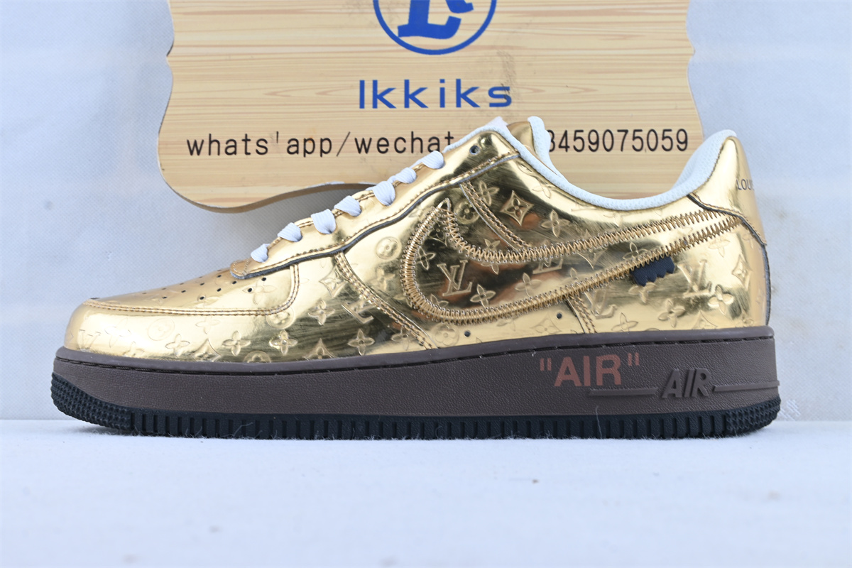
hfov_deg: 40.5
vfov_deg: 27.7
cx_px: 426
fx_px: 1154
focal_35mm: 49
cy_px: 284
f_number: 10
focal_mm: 32.5
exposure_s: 1/10
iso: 100
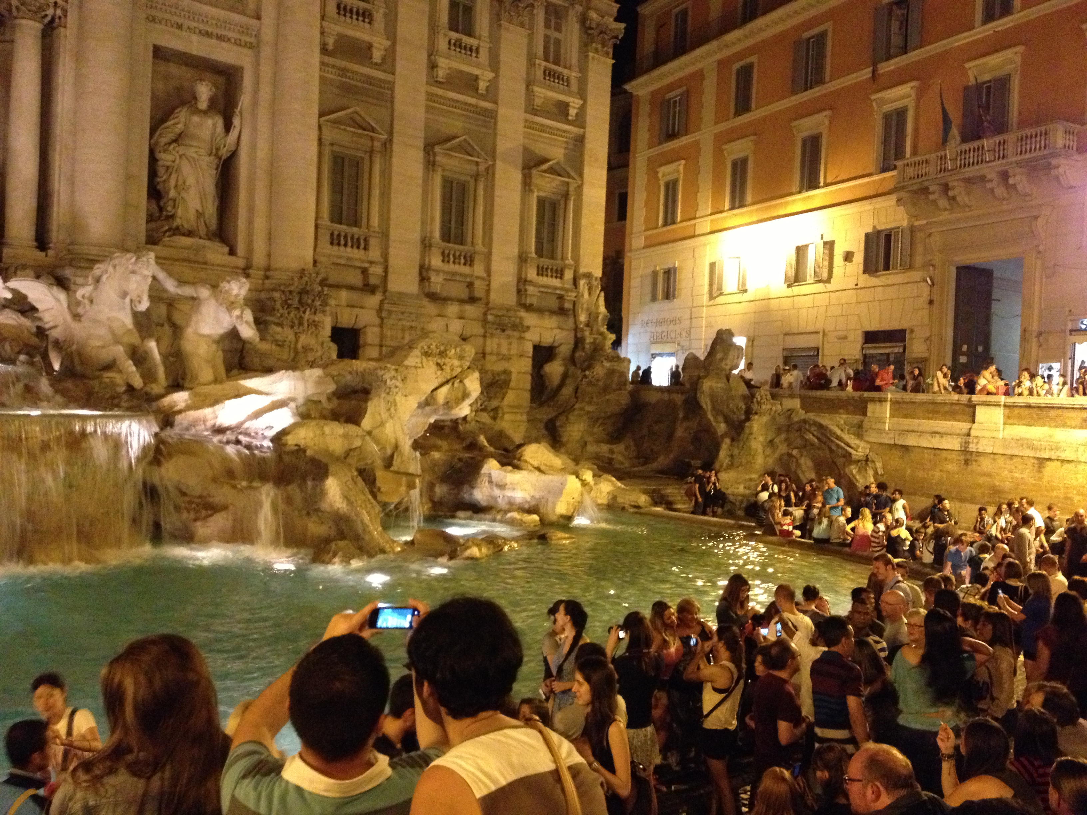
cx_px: 544
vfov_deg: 40.7
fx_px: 1099
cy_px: 408
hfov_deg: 52.6
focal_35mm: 35
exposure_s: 1/15
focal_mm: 4.28
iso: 640
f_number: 2.4
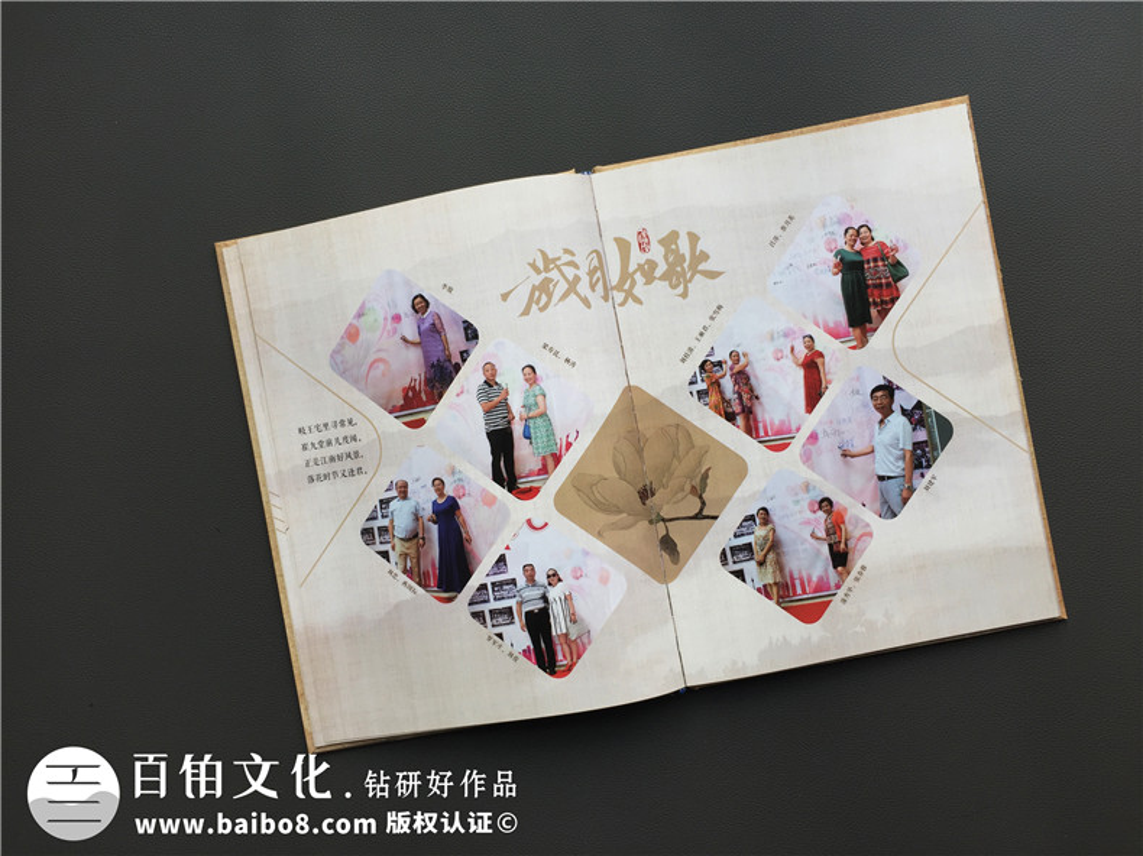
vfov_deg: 48.2
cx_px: 572
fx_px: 957
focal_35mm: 29
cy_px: 428
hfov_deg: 61.7
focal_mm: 4.15
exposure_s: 1/120
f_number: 2.2
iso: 32
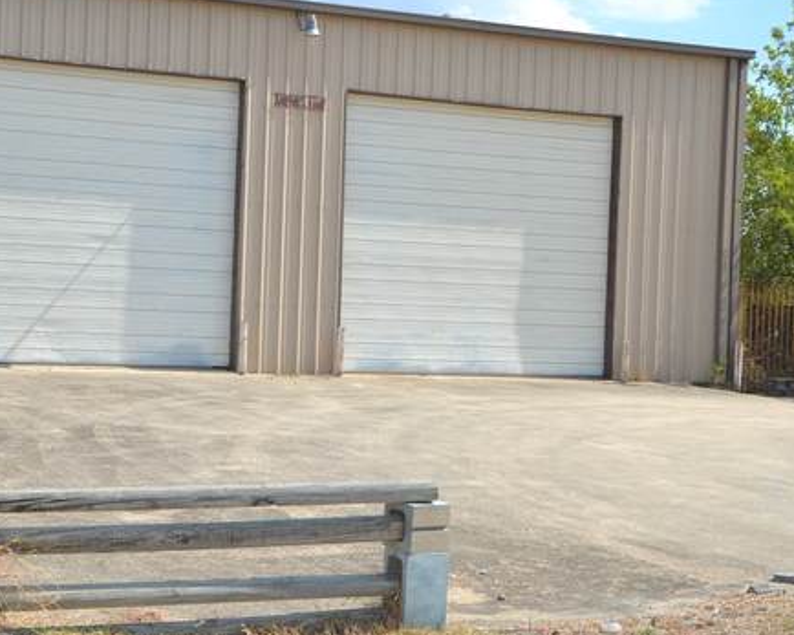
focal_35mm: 58
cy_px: 333
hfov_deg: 32.0
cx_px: 227
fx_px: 1363
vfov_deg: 26.2
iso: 100
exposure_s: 1/250
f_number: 8
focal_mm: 28
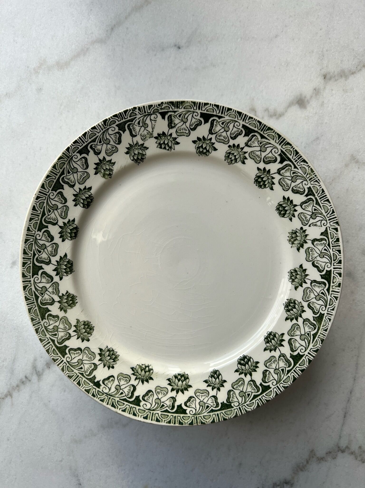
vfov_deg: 67.3
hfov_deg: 53.0
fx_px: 366
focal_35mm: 26
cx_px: 182
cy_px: 244
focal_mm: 5.7
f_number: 1.5
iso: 50
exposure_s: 1/1344
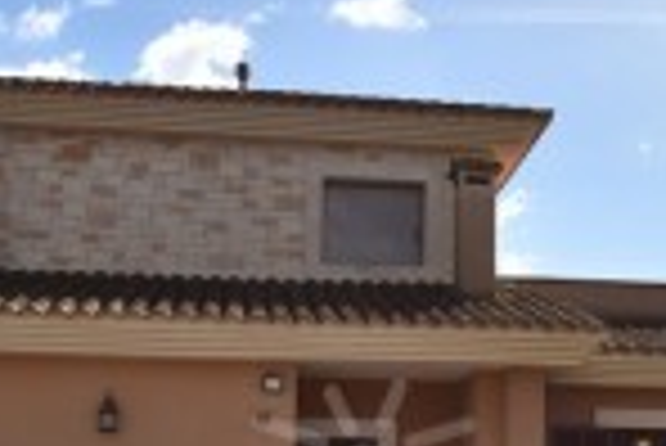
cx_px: 531
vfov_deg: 17.1
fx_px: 1439
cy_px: 480
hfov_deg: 25.6
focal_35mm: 78
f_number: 13
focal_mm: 15
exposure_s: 1/200
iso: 100
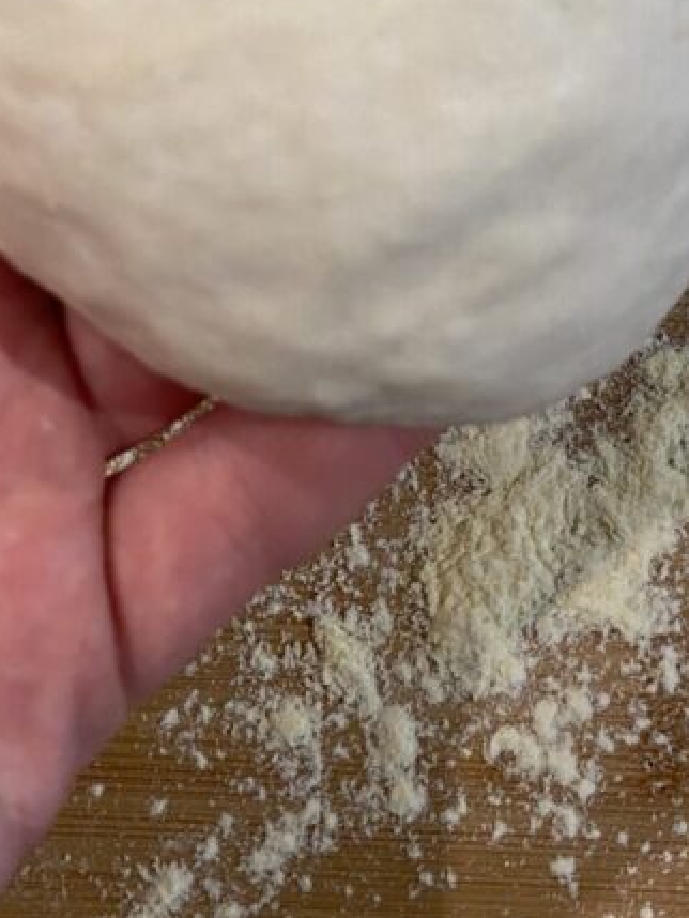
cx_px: 332
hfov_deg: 23.7
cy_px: -66
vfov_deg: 28.6
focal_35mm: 62
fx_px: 1645
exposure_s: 1/50
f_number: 1.8
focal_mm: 4.25
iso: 100
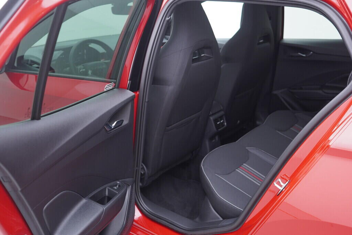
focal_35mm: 36
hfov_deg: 53.1
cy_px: 118
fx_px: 352
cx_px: 176
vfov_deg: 36.9
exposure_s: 1/40
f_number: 2.8
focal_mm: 24
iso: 250
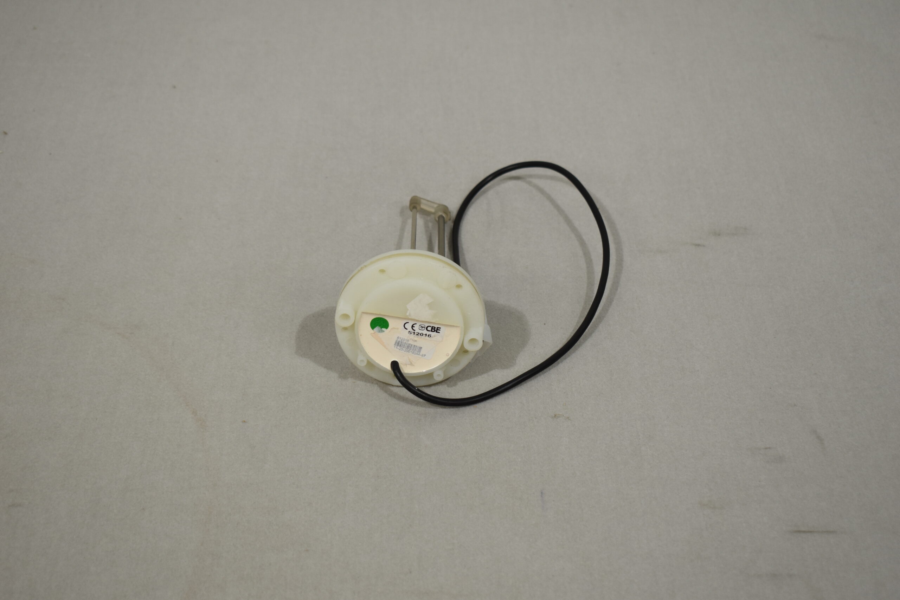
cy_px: 300
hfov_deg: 36.9
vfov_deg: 25.1
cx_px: 450
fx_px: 1350
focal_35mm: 54
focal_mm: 36
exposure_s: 1/125
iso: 360
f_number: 5.6
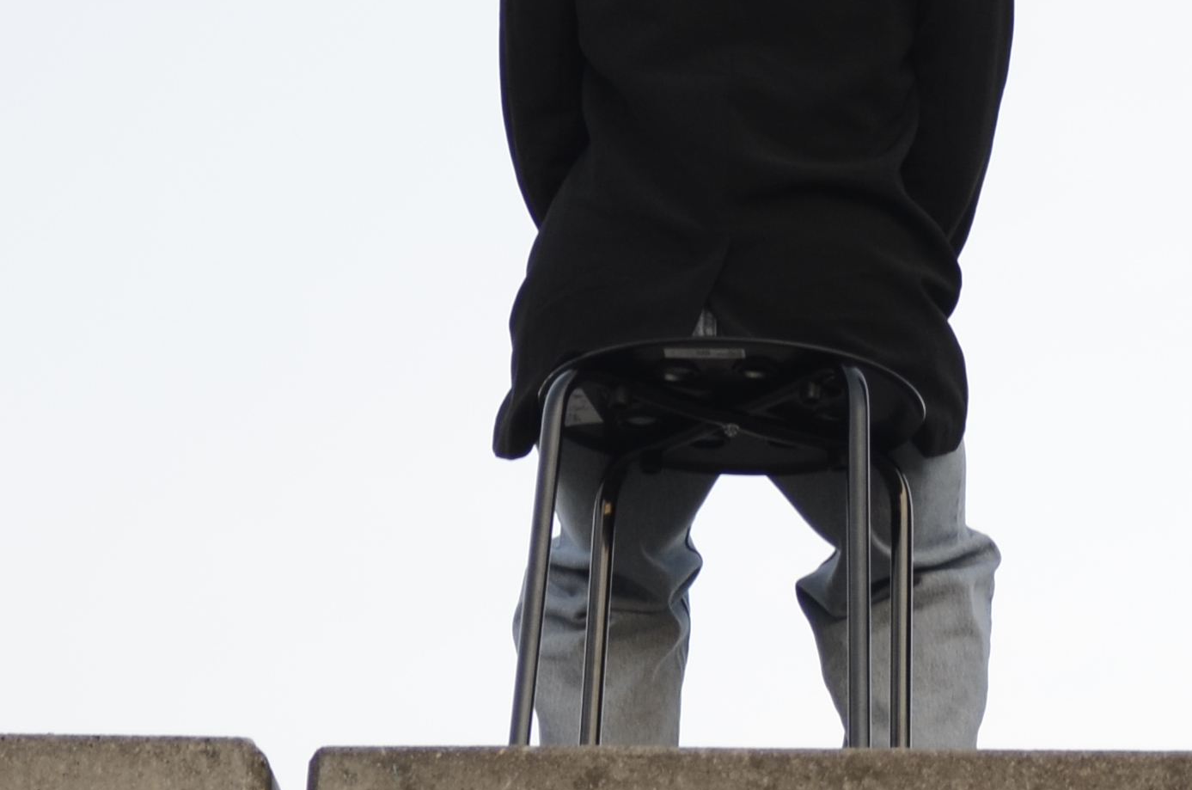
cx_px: 2035
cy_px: 395
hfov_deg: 5.5
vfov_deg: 3.7
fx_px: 12326
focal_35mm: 373
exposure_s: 1/160
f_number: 2.8
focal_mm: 70
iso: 200
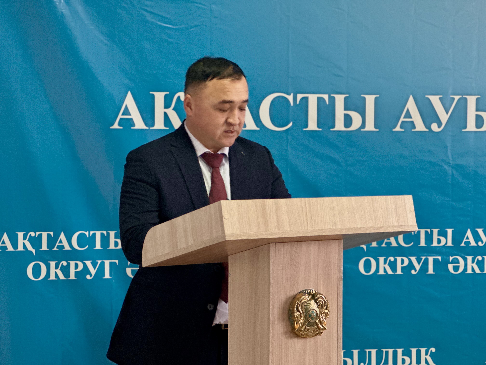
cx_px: 243
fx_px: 1081
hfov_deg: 25.3
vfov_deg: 19.1
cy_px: 182
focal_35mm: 77
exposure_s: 1/20
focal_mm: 9
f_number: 2.8
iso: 320
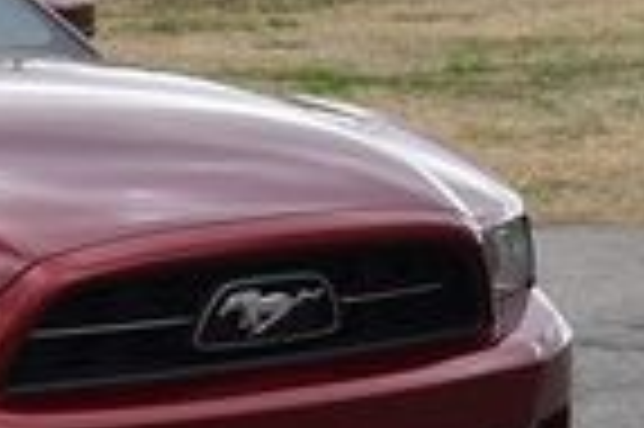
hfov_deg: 7.6
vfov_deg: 5.1
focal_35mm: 269
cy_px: 119
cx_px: -99
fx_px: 4807
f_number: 8
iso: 180
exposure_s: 1/250
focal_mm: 40
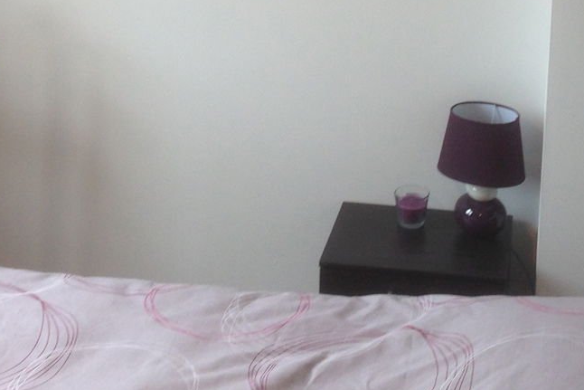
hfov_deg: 23.7
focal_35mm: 85
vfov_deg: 15.3
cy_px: -128
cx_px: 410
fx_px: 1379
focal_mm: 4.12
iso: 50
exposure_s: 1/40
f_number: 2.4
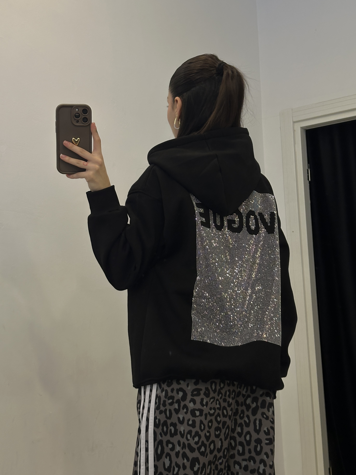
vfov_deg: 39.7
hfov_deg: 30.3
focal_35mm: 48
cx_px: 178
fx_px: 658
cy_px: 238
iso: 160
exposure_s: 1/50
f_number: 1.78
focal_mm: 6.86
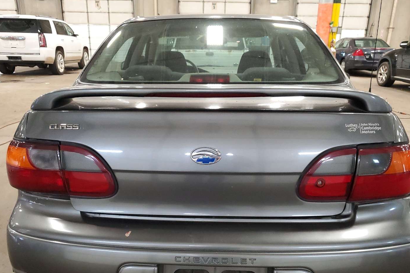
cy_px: 170
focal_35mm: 31
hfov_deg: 60.3
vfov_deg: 42.0
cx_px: 209
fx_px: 353
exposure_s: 1/60.2
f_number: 1.5
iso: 369
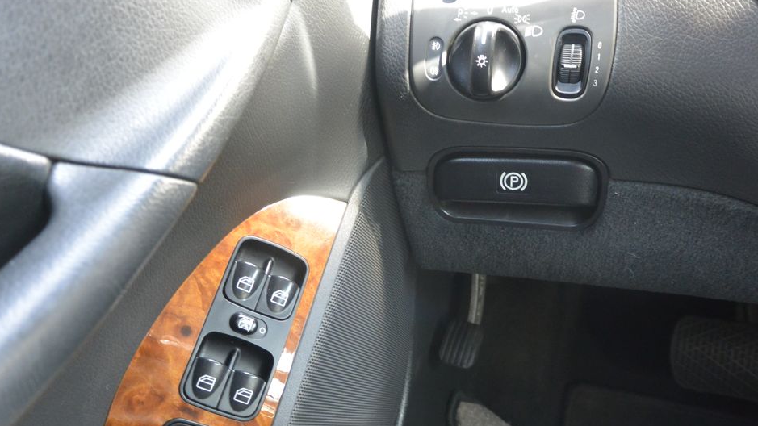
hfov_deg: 61.0
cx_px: 371
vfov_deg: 36.5
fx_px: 643
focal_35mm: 32
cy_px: 255
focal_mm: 10.7
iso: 800
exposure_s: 1/30
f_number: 3.5
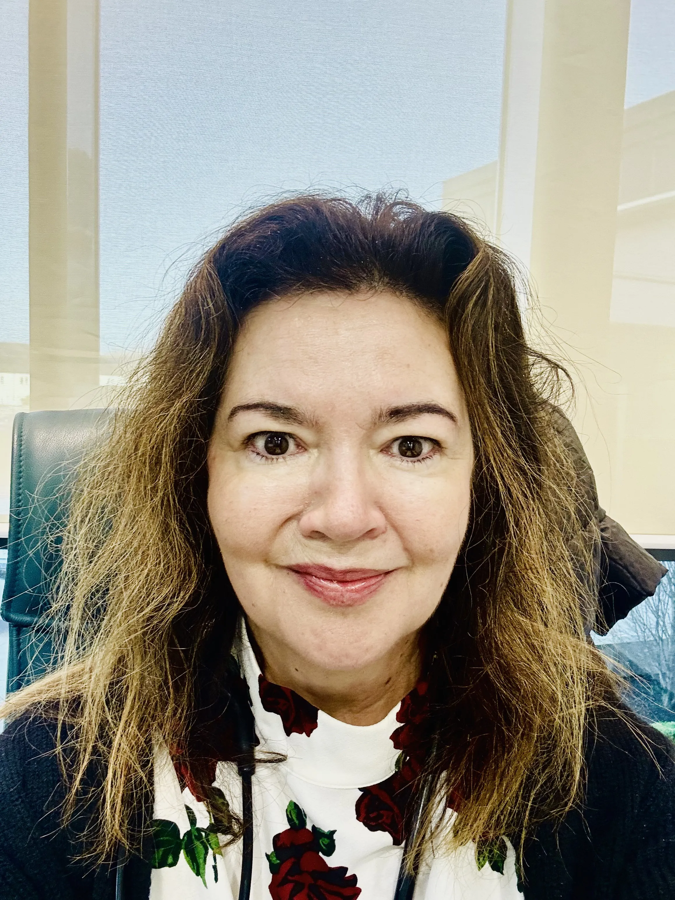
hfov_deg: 46.8
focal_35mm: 30
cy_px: 450
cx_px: 338
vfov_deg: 60.0
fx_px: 780
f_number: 1.9
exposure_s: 1/47
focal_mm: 2.69
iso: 80
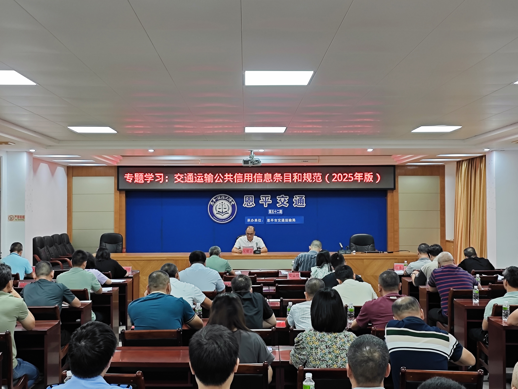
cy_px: 194
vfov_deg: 34.3
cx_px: 259
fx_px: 628
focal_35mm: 42
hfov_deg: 44.8
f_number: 1.6
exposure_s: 1/62.2
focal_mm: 5.84
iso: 125
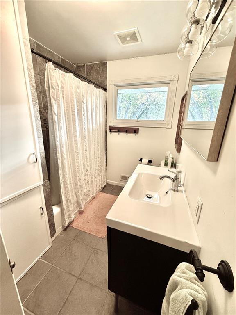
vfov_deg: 102.1
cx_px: 118
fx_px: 127
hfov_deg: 85.7
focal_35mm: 14
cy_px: 158
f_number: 2.2
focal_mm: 2.22
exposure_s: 1/60
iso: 250
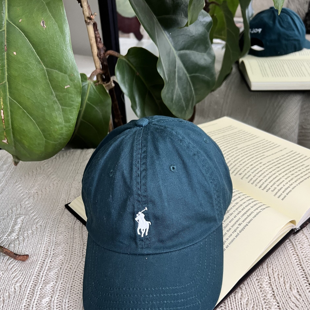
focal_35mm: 31
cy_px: 203
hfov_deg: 52.5
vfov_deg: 51.7
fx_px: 314
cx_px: 155
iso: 125
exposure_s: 1/61
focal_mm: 5.7
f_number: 1.5
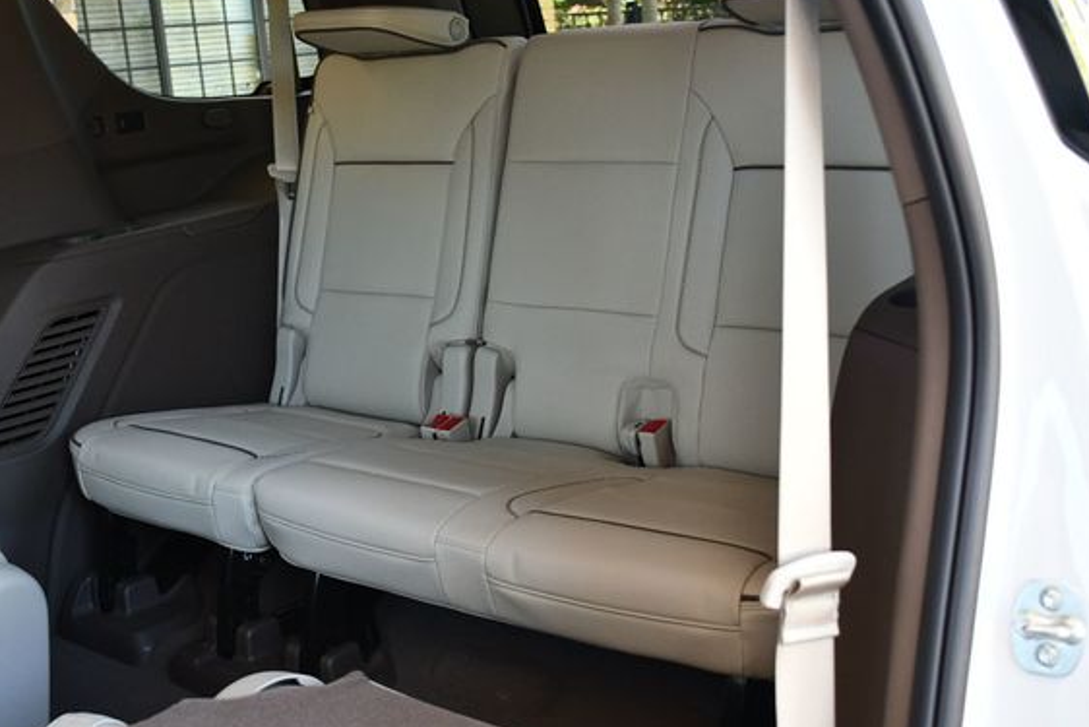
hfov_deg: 47.4
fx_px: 1240
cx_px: 543
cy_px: 357
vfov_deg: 32.6
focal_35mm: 41
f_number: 3.5
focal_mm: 18
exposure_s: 1/250
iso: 720
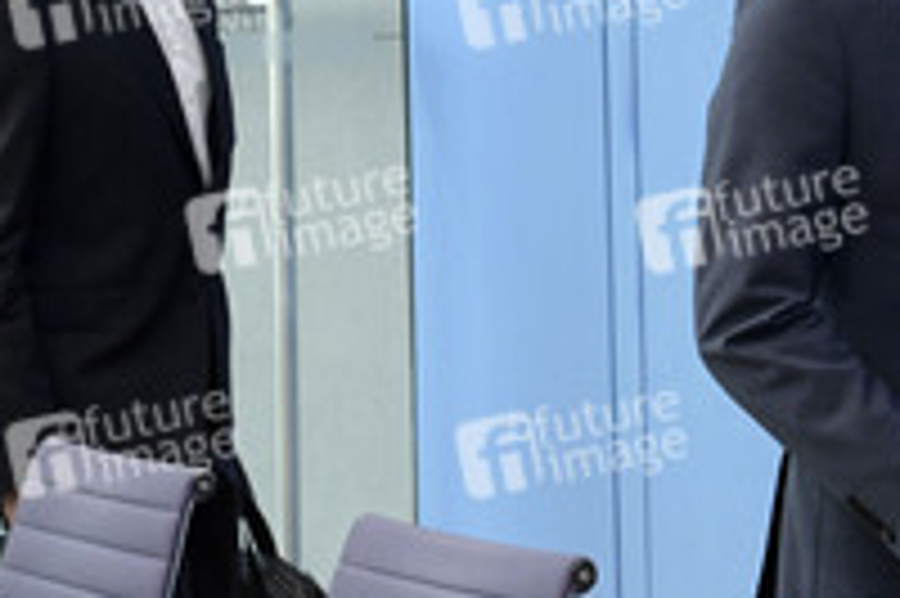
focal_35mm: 113
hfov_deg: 18.0
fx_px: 2823
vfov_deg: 12.0
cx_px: 632
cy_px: 108
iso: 4000
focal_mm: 50
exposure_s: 1/400
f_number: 5.6
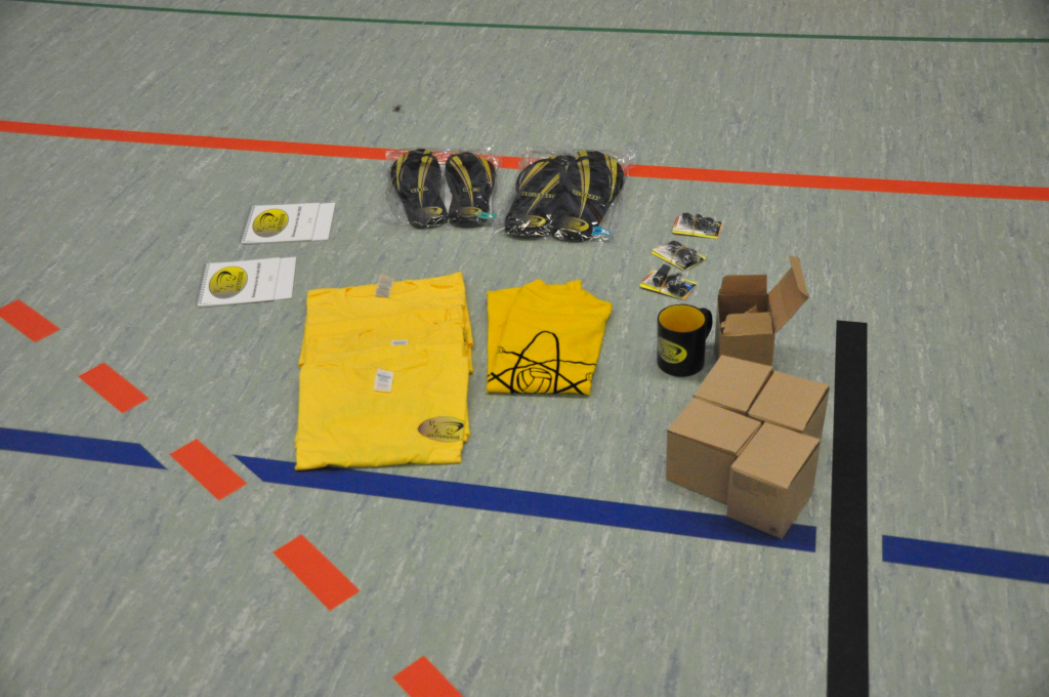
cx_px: 524
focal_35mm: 42
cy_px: 348
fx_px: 1222
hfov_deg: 46.5
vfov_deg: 31.8
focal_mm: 28
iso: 3200
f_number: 4
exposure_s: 1/400
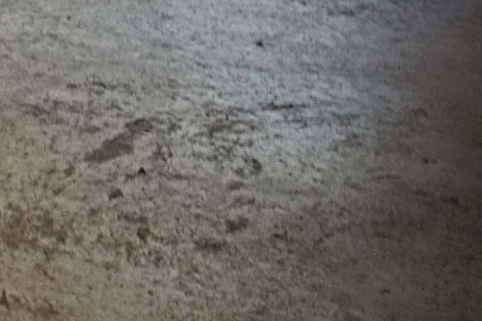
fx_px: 1660
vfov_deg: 9.9
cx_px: -753
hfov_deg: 12.2
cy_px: -396
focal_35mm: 124
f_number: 16
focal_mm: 24
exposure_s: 1/1.3
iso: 200
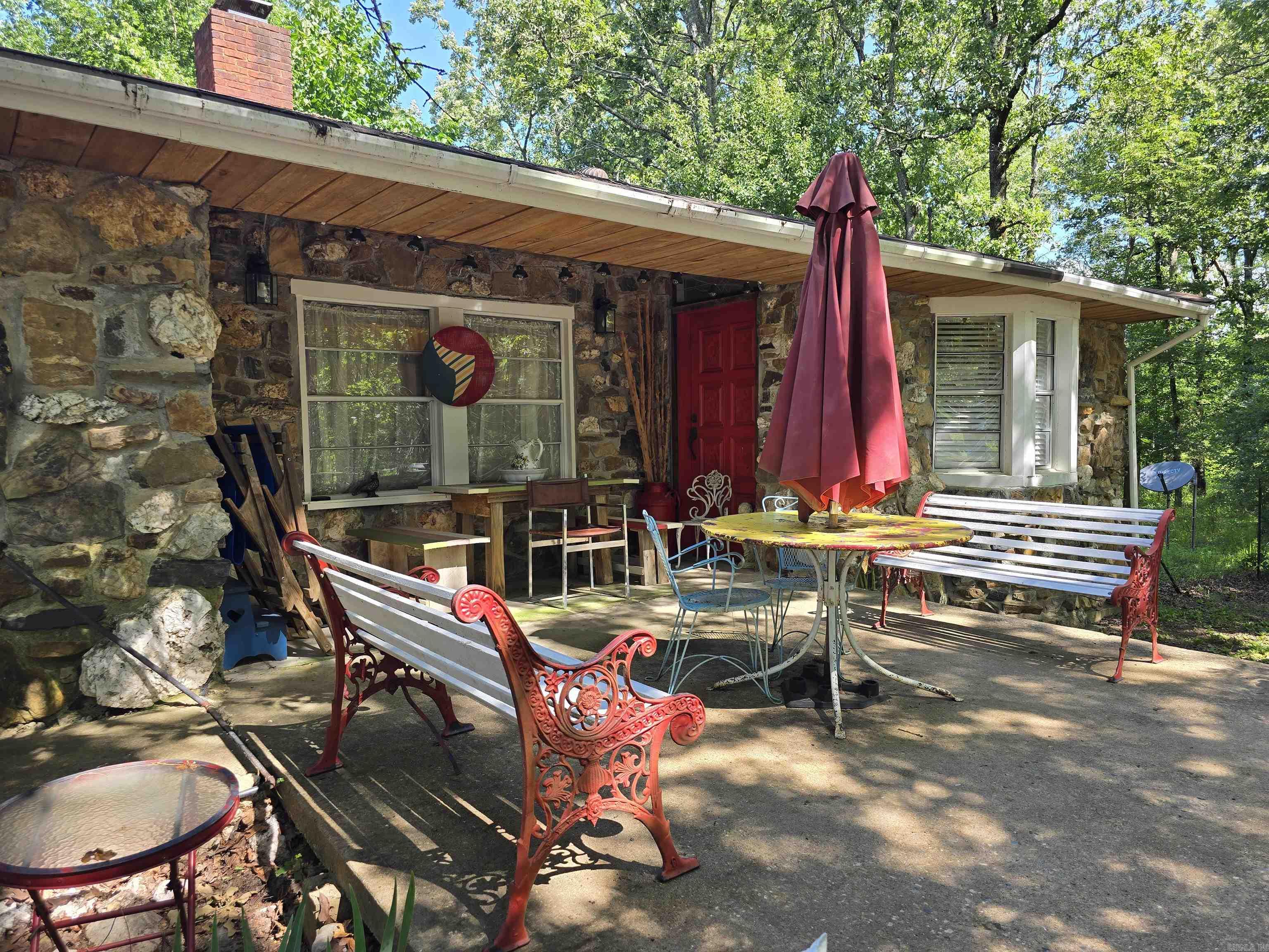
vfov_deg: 58.9
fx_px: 843
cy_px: 476
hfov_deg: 73.9
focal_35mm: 23
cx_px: 634
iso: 20
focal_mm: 6.3
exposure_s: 1/180
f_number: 1.7
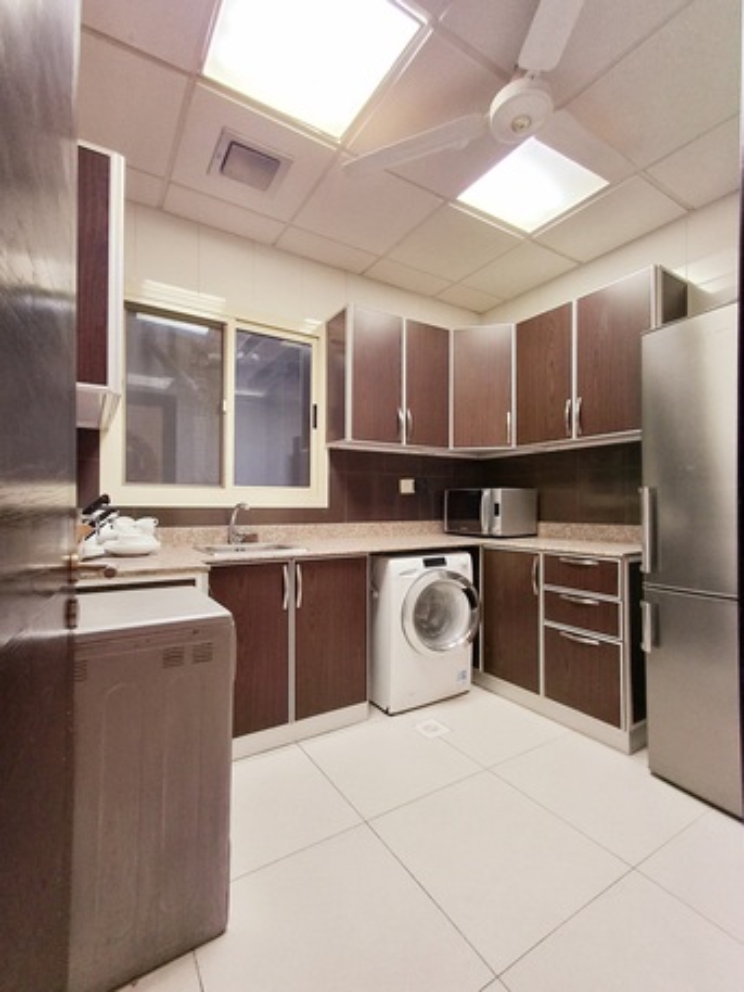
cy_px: 496
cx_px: 372
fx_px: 458
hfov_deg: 78.1
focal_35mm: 16
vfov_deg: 94.5
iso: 200
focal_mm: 1.64
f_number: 2.2
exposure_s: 1/50
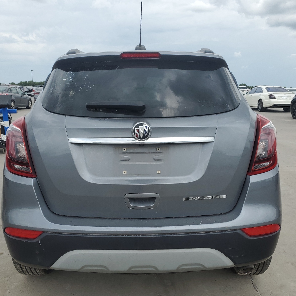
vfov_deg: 52.5
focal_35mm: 31
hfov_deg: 52.5
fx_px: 300
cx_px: 137
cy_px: 149
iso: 50
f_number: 1.5
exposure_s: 1/2500
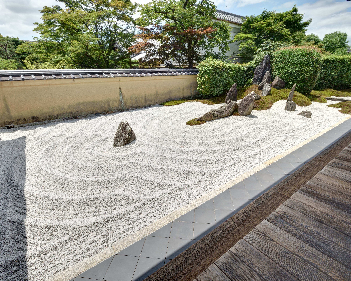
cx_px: 173
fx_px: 177
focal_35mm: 17
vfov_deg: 77.0
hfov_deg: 89.6
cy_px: 141
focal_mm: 10
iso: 100
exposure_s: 1/60
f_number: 11
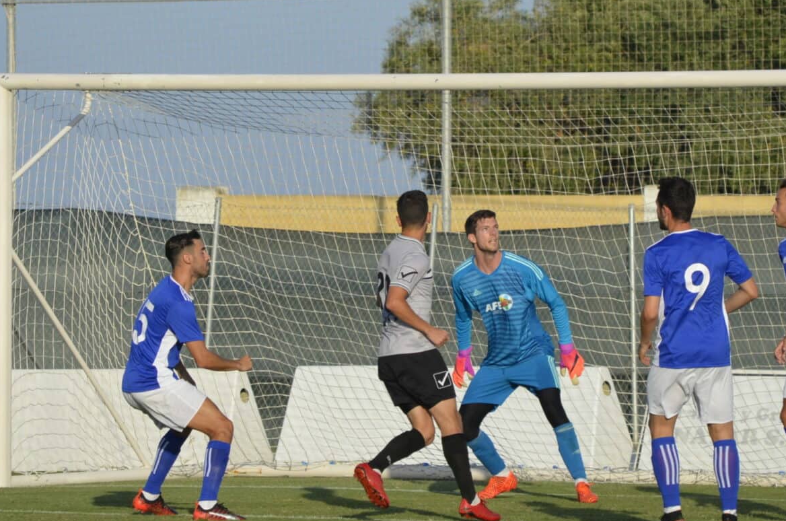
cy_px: 173
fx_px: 9455
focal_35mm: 434
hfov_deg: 4.8
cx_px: 456
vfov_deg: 3.2
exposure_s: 1/2000
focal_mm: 165
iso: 400
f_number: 7.1
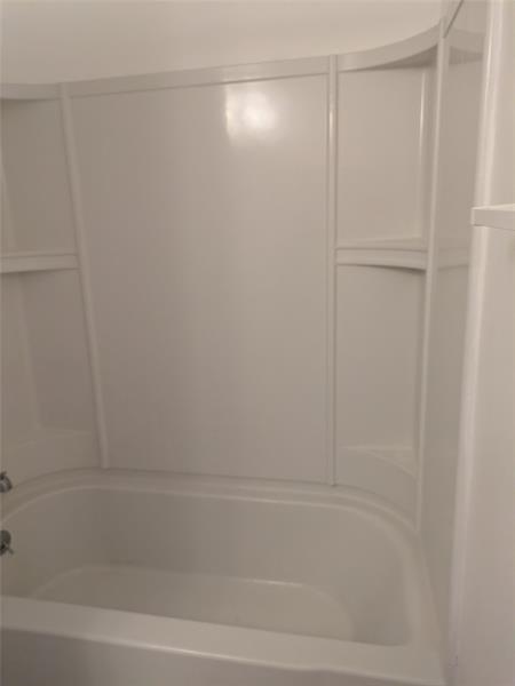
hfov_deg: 54.9
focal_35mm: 25
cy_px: 343
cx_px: 258
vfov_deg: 69.4
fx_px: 496
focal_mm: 5.43
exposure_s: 1/120
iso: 441
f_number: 1.89
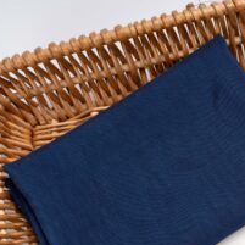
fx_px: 593
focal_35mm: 74
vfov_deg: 23.2
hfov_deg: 22.7
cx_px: 229
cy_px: 172
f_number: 14
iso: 125
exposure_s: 1/125
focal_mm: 35
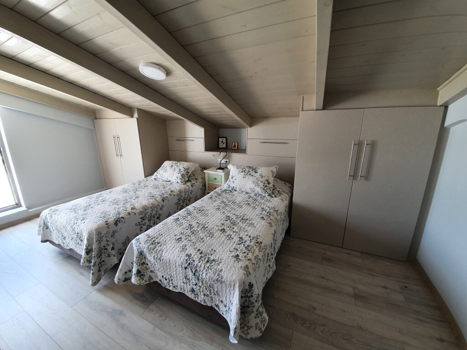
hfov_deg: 106.2
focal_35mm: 13
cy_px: 175
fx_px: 175
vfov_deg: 89.9
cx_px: 234
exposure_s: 1/60
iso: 100
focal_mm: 1.8
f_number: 2.2
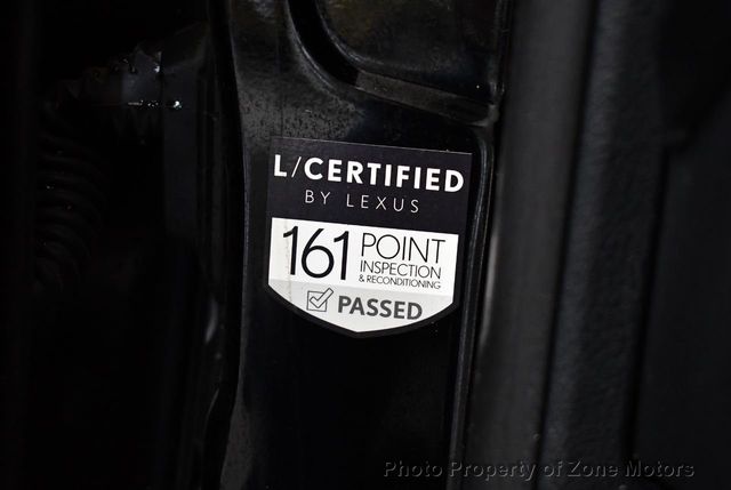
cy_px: 245
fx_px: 1546
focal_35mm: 76
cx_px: 366
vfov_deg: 18.0
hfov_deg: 26.6
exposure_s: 1/60
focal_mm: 38
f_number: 4.8
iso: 3200
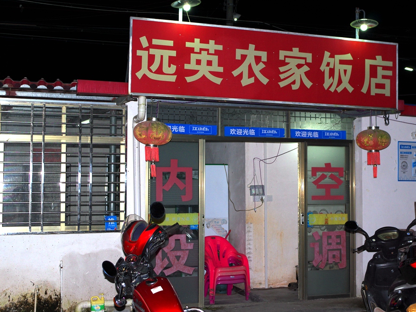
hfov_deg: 38.2
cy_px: 156
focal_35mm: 50
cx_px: 219
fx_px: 601
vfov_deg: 29.1
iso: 100
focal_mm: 31
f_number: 5.6
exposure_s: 1/80
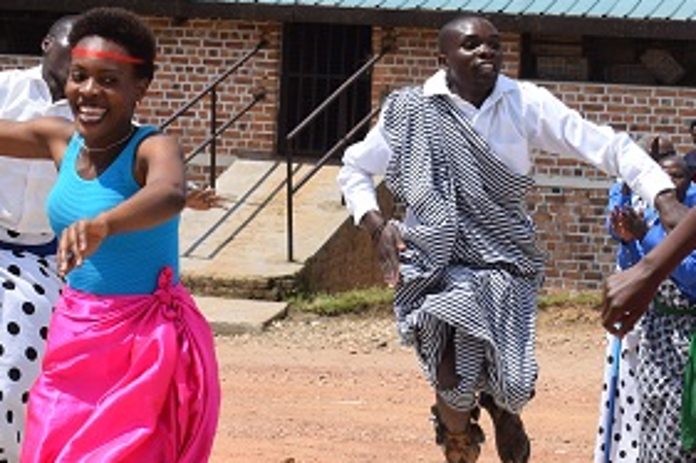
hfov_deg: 12.2
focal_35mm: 168
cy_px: 436
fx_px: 3251
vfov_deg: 8.1
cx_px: 258
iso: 200
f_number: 10
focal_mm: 45
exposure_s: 1/400
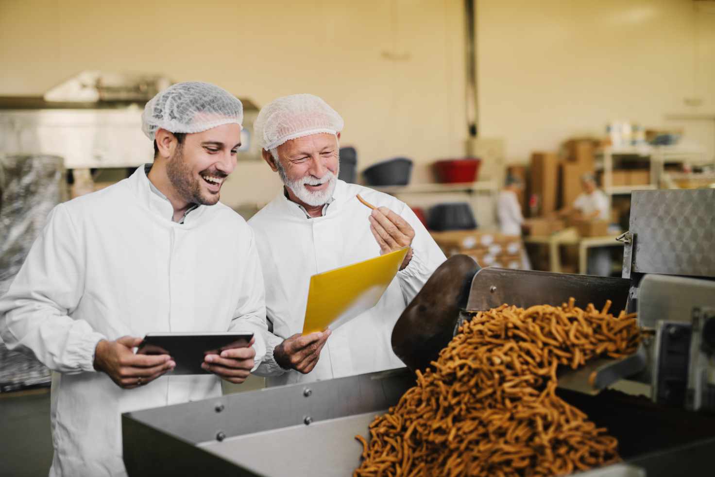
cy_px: 238
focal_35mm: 50
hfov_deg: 39.6
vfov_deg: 27.0
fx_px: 993
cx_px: 358
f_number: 2
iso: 200
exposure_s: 1/200
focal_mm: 50
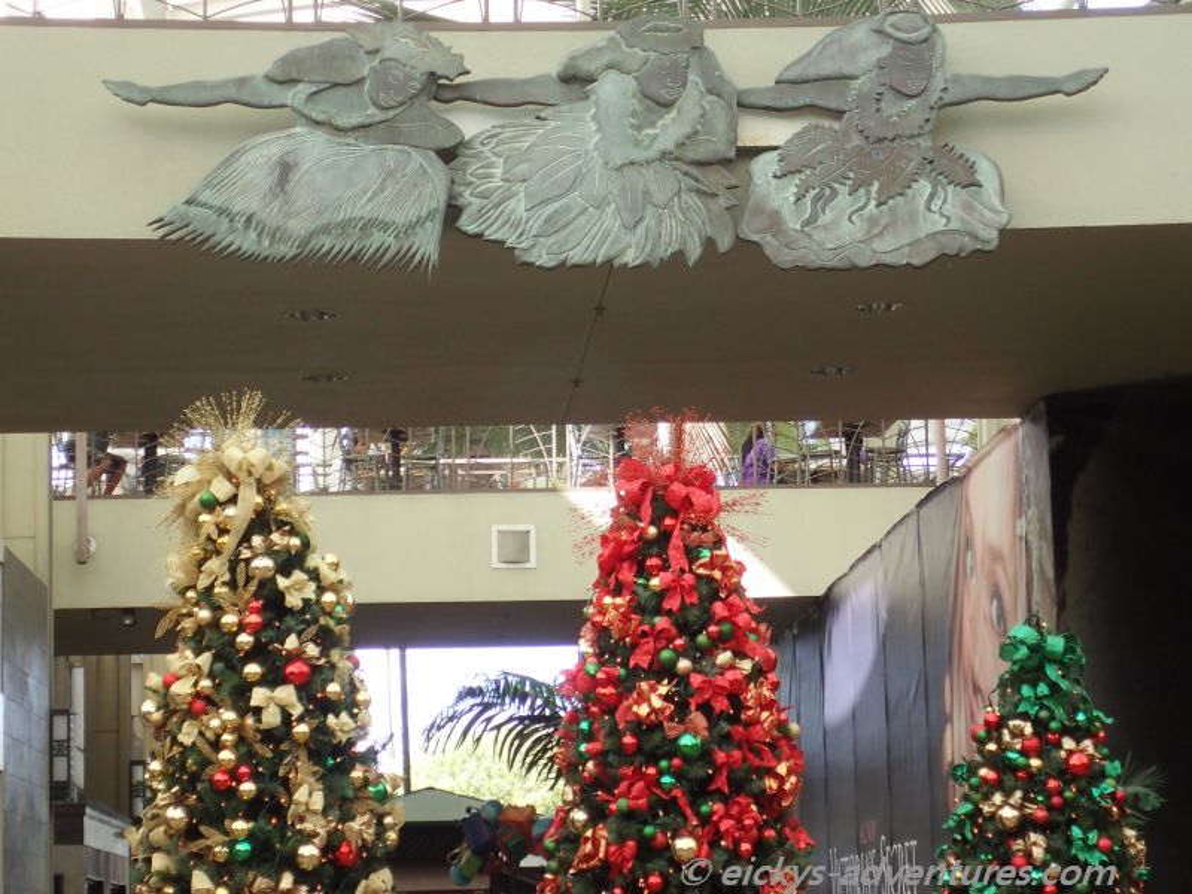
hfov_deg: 19.6
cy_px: 447
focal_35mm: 100
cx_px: 596
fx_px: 3443
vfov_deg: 14.8
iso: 200
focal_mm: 18
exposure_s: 1/125
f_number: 4.9
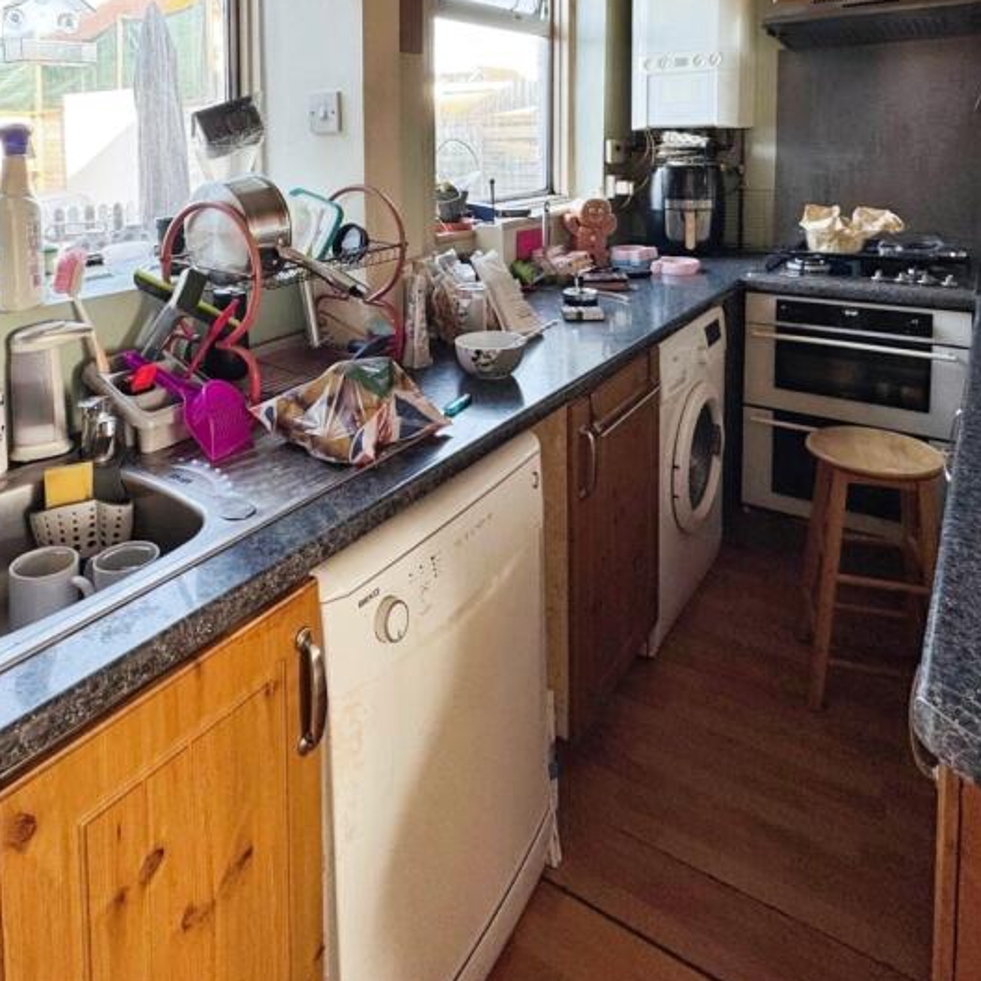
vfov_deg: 62.6
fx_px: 769
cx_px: 424
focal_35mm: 24
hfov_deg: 64.8
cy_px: 290
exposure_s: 1/99
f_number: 2.2
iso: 64
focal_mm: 2.22
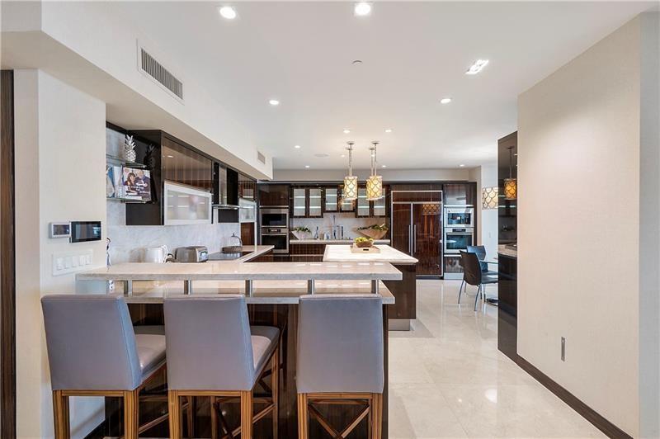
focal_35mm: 15
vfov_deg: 77.2
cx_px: 330
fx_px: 275
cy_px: 220
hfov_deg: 100.4
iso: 160
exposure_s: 1/4
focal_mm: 10
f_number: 11
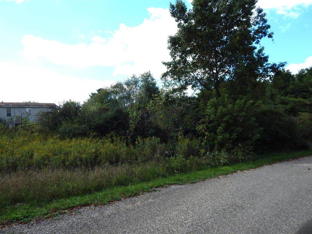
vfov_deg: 58.9
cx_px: 156
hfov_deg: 73.9
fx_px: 207
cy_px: 117
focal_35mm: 23
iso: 125
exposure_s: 1/1250
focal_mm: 4
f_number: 3
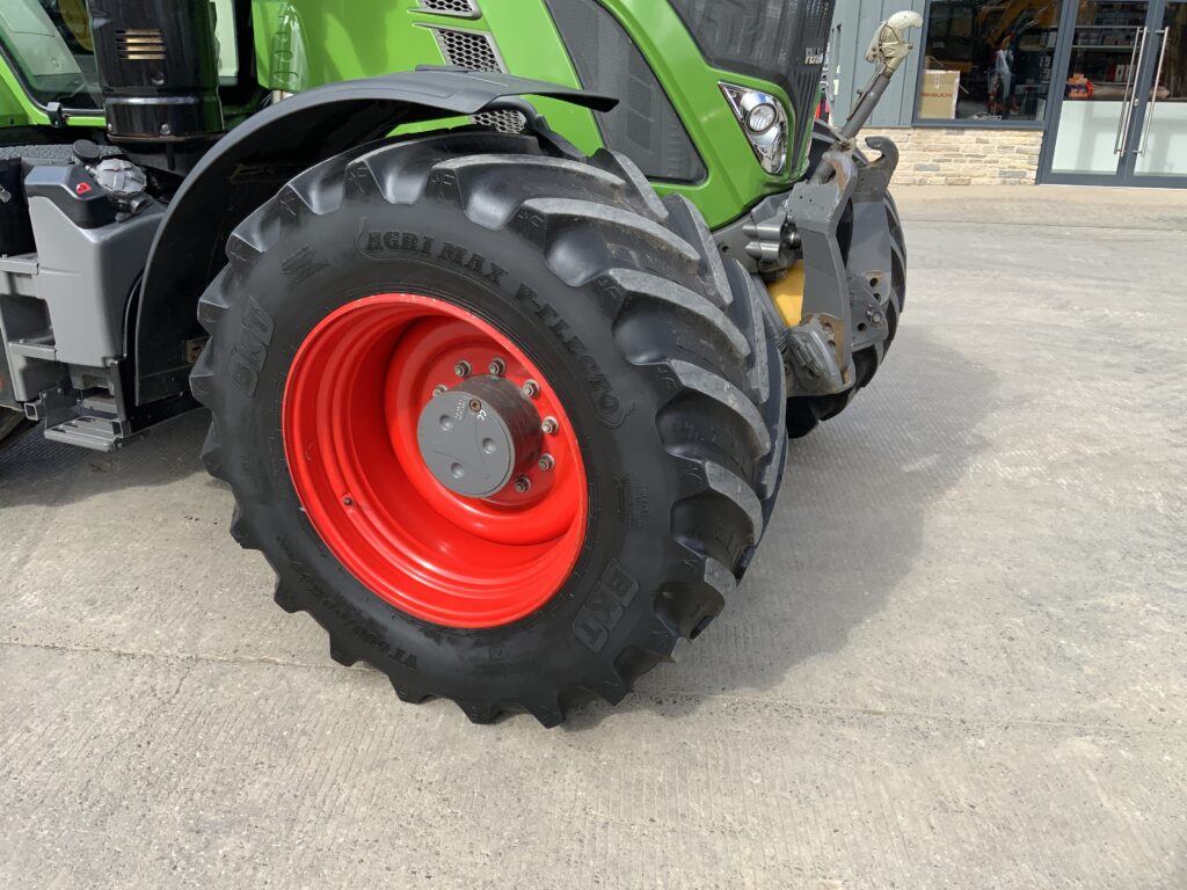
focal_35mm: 29
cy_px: 445
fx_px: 994
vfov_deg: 48.2
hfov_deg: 61.7
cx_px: 594
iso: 16
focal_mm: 3
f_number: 1.8
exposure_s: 1/709
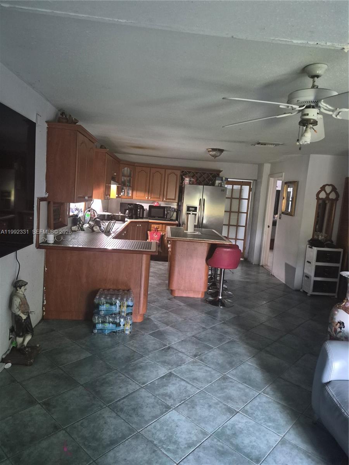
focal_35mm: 23
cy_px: 232
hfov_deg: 58.9
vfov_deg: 73.9
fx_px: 309
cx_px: 174
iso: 1250
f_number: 1.8
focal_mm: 5.4
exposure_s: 1/60
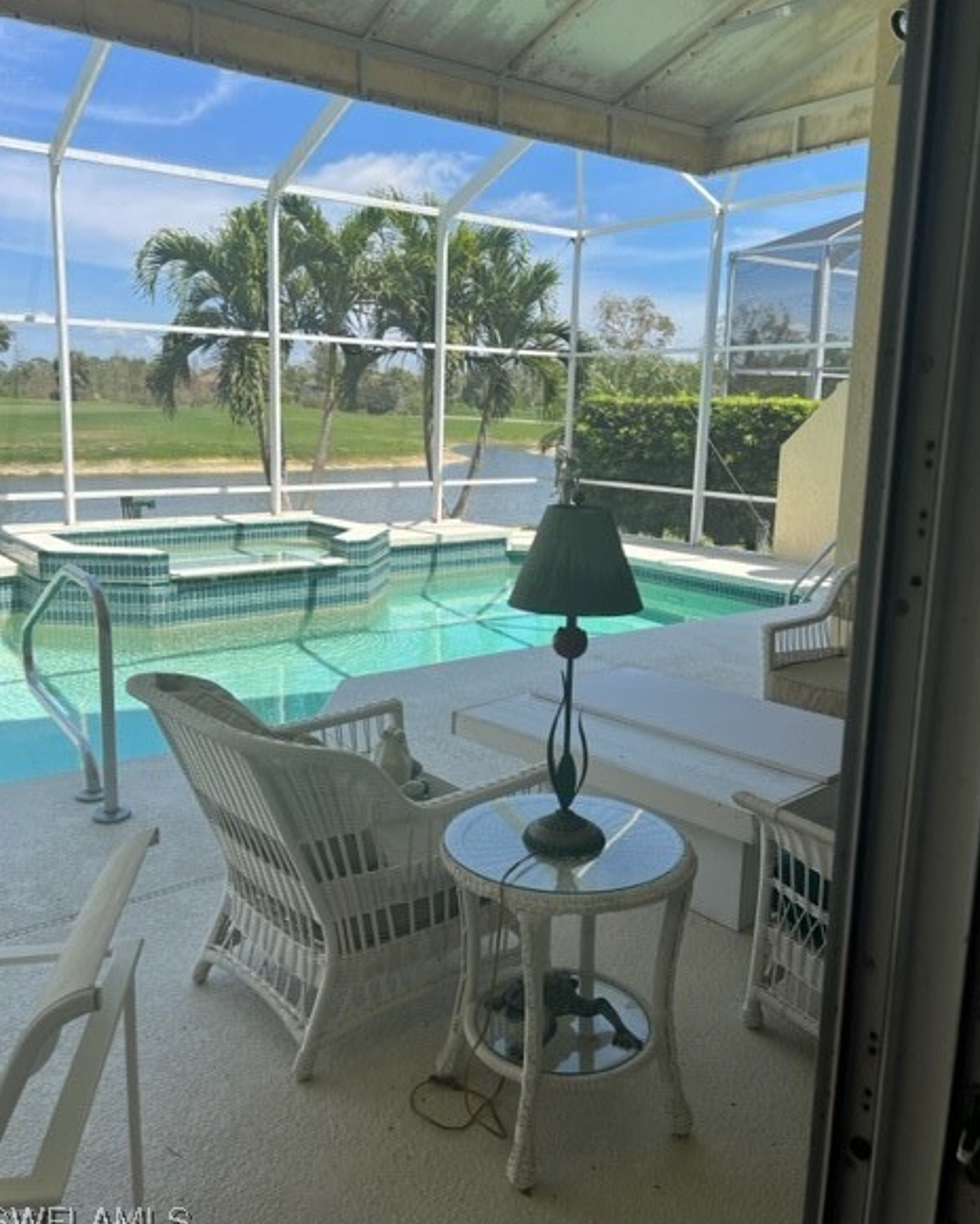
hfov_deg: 51.5
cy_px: 576
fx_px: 1015
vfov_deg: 62.2
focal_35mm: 28
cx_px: 484
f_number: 1.5
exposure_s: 1/2045
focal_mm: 5.7
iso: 50
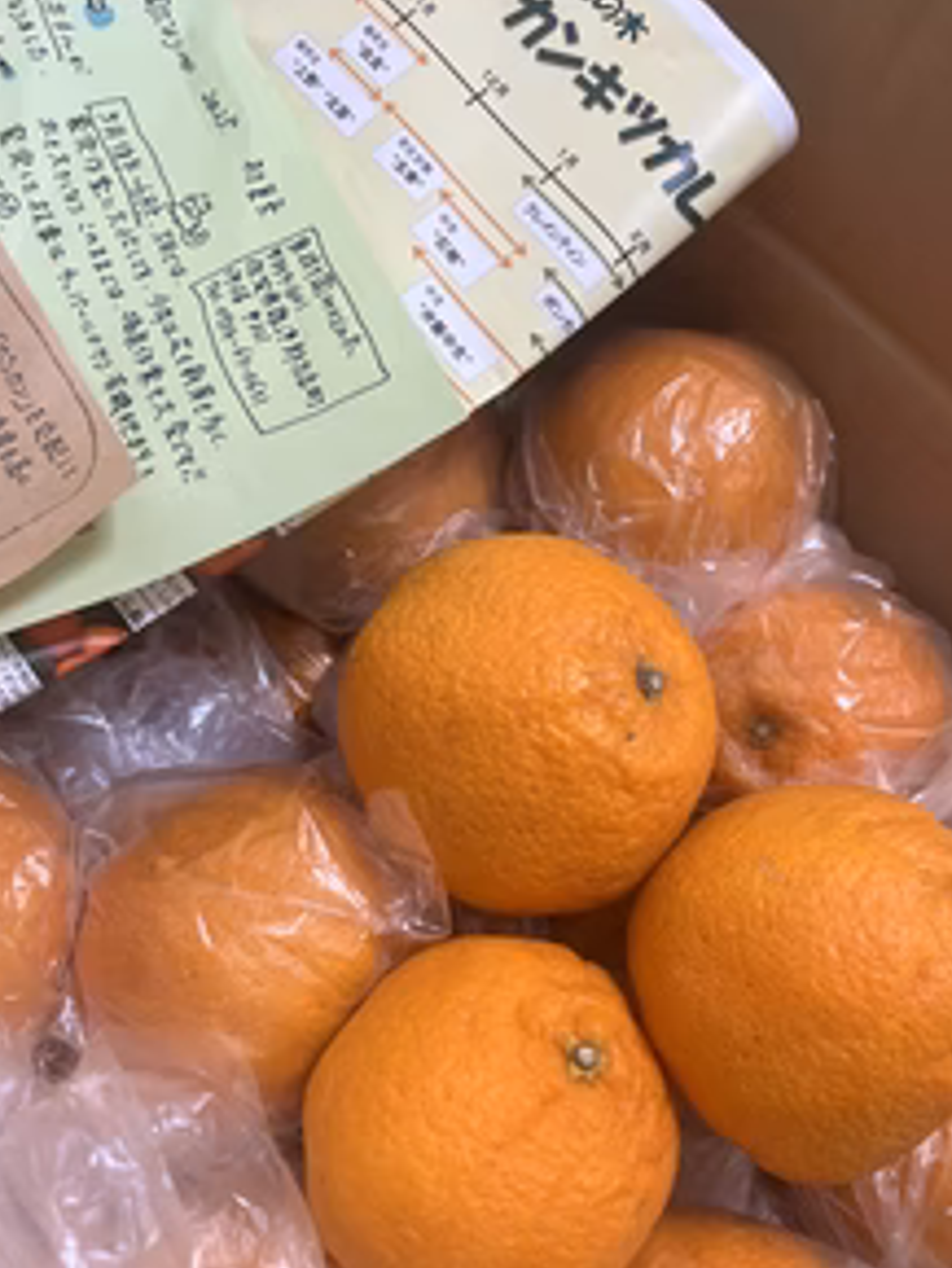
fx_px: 1319
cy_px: 680
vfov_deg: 51.3
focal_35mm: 36
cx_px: 540
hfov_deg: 39.6
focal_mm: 5.1
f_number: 1.6
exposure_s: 1/100
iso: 125
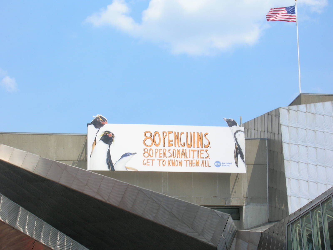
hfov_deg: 19.3
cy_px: 125
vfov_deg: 14.5
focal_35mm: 102
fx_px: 981
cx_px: 166
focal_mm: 17.1
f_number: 8.2
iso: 50
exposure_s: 1/109
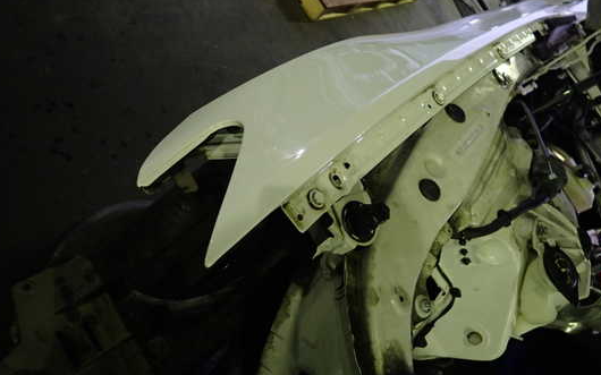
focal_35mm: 30
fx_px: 491
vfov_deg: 41.6
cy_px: 151
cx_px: 322
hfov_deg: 62.8
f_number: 2
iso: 250
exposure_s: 1/30
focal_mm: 4.5
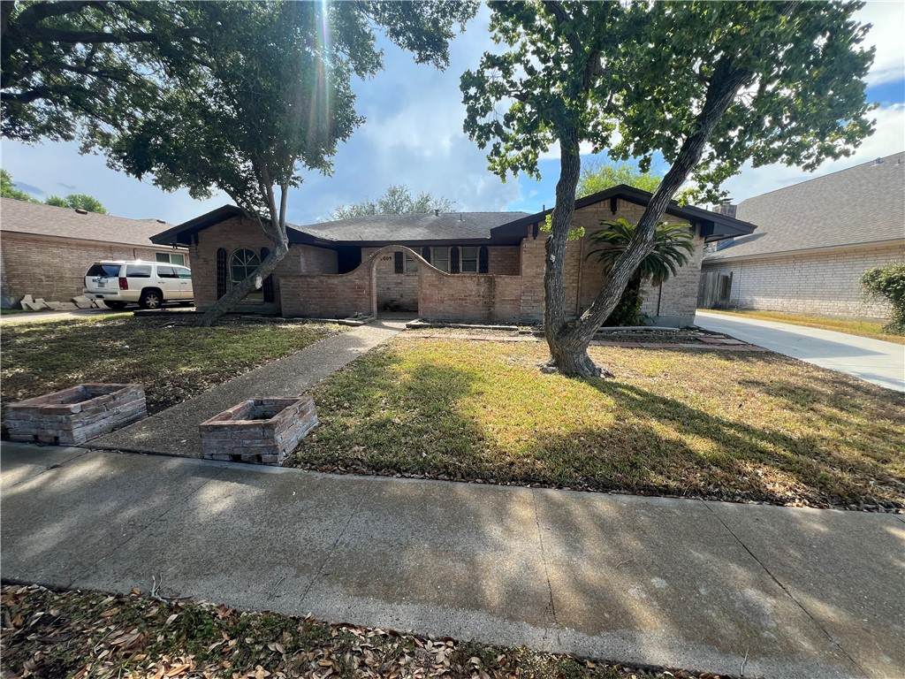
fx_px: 340
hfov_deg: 106.2
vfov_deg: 89.9
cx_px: 452
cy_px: 340
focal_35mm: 13
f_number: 1.8
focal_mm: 1.57
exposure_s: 1/273
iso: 32
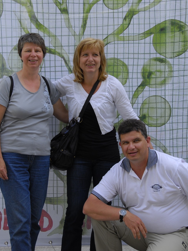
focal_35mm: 87
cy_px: 126
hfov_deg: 17.0
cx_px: 90
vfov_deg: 22.5
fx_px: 630
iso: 200
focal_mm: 40
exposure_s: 1/160
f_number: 6.3
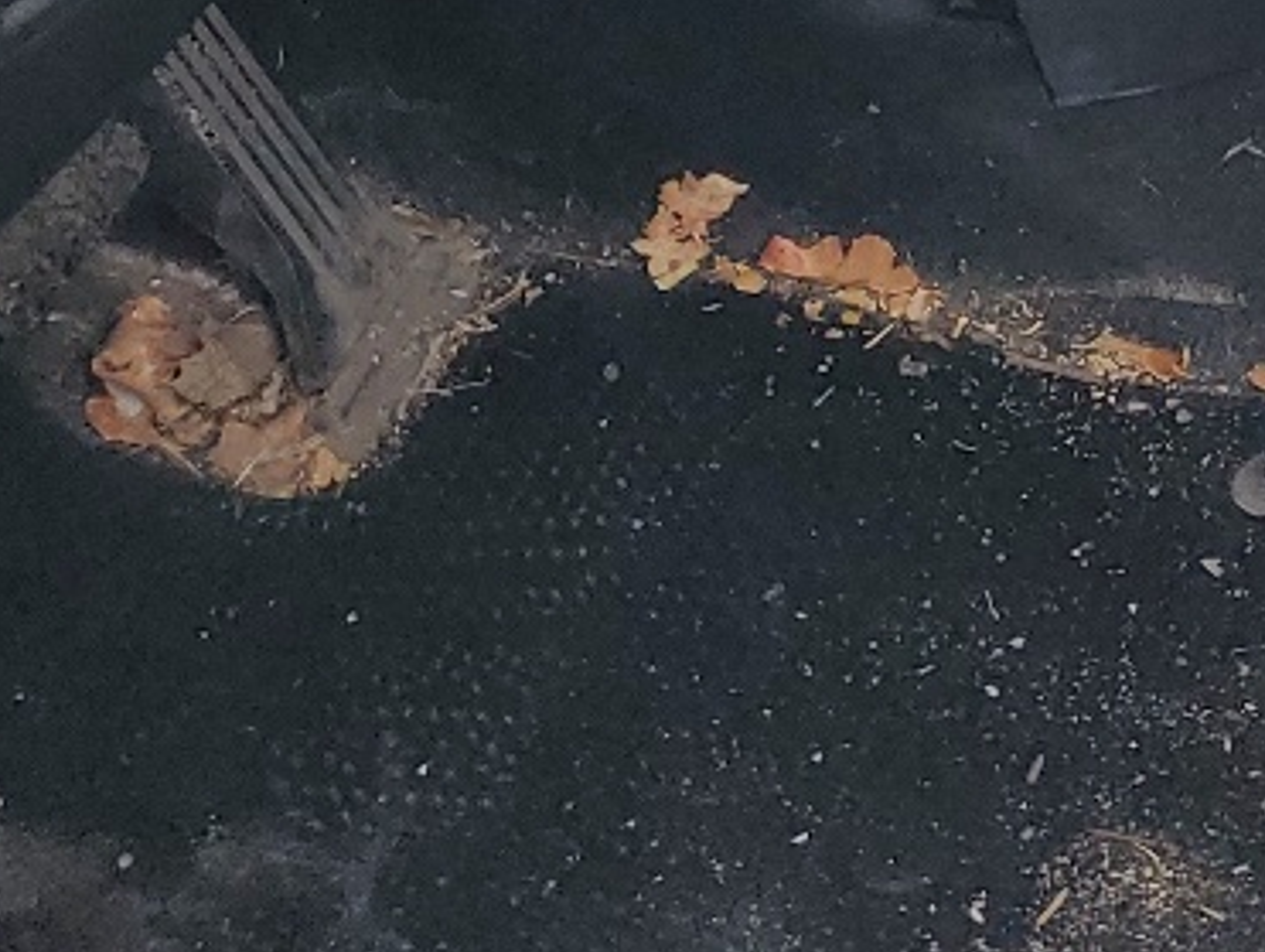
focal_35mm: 112
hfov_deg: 15.5
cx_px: 2131
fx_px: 4097
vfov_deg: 11.7
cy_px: -1041
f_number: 1.5
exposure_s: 1/625
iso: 50
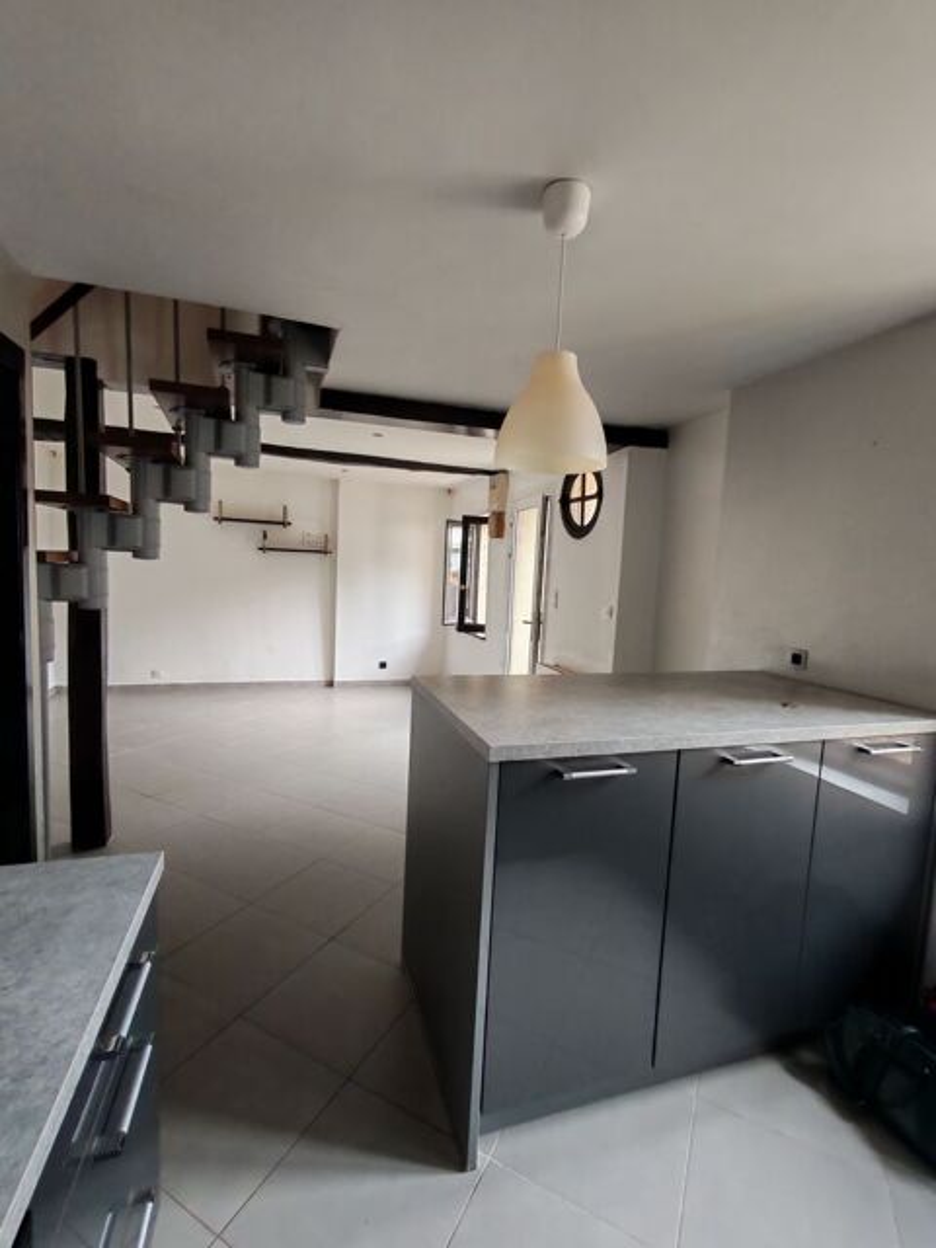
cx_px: 468
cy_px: 624
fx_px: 577
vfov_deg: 94.5
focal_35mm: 16
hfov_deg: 78.1
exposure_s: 1/33
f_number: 2.2
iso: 125
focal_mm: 1.96
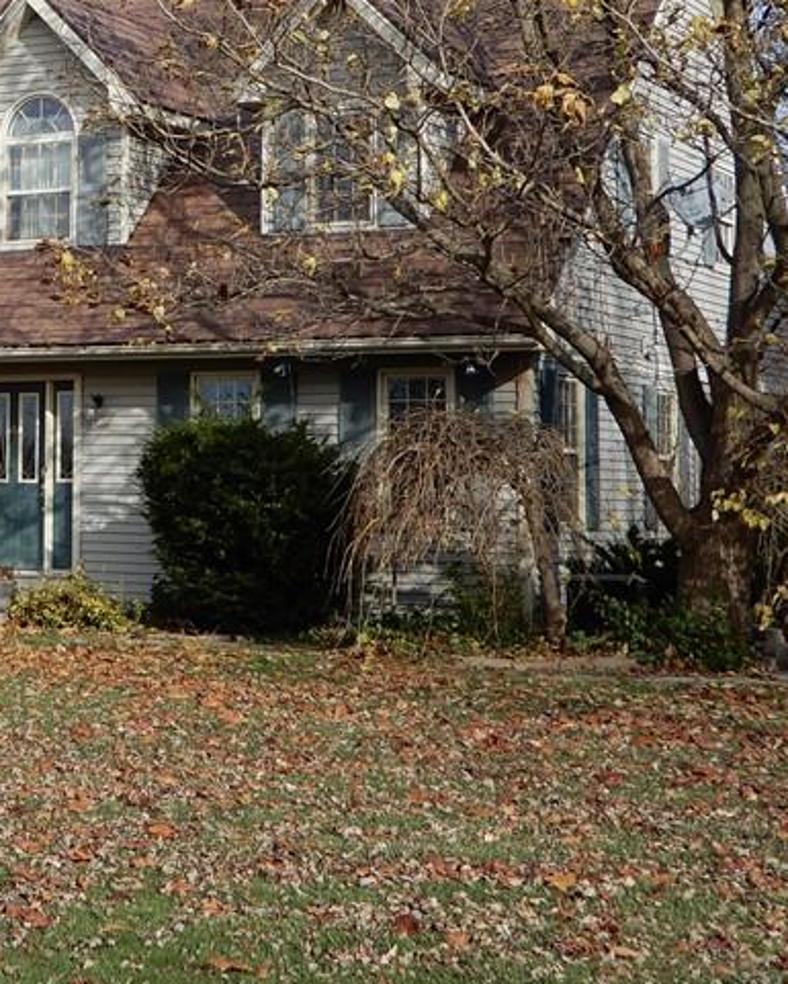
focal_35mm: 79
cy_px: 278
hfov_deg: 18.9
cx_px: -12
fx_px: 2302
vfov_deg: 23.9
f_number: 4
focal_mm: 6.8
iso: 80
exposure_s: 1/800
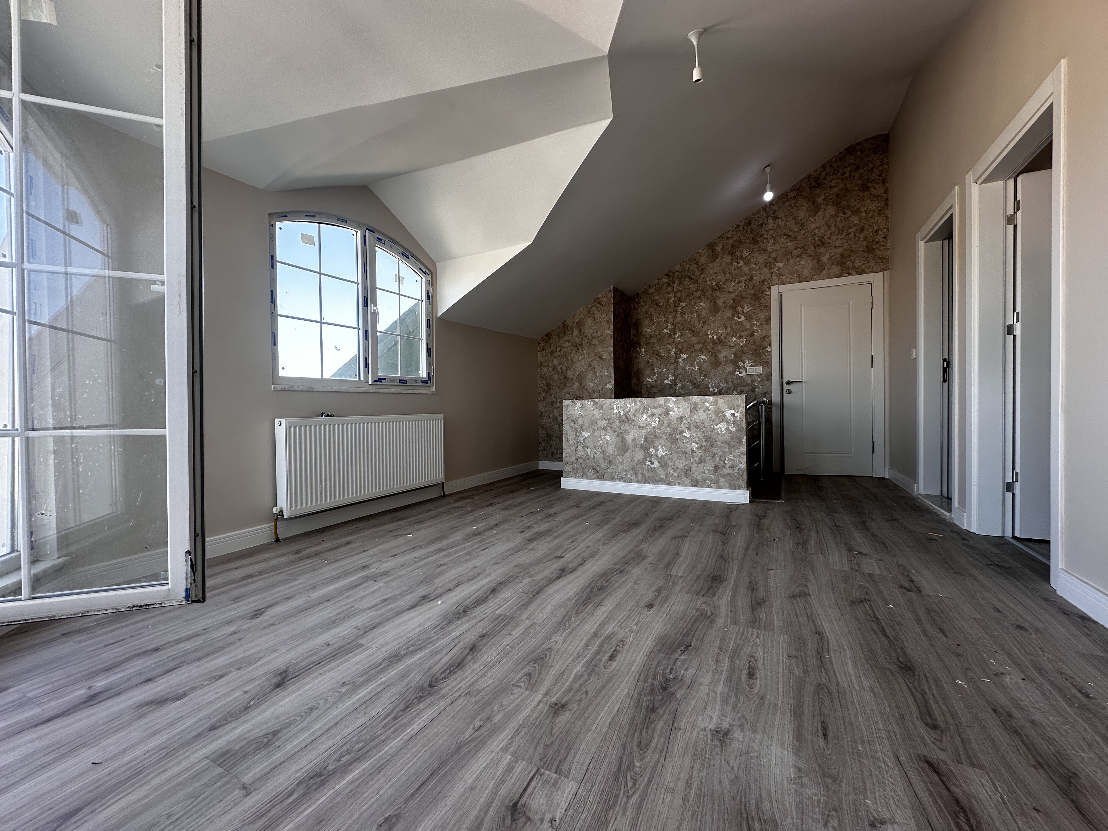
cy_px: 416
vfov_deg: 85.7
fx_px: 448
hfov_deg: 102.1
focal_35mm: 14
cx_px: 554
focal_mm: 2.22
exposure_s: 1/107
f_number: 2.2
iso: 40
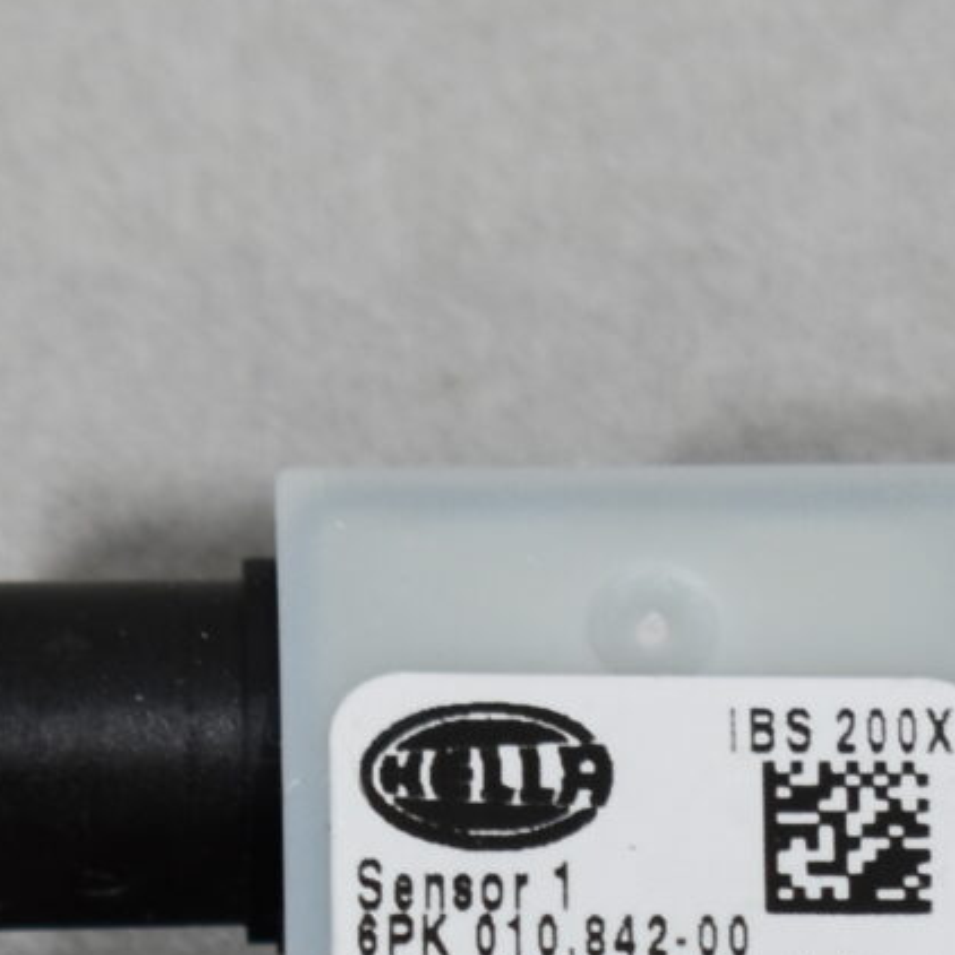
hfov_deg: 4.1
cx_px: 817
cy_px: 1597
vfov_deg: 4.1
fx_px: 13283
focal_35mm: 426
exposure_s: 1/60
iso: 400
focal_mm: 55
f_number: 7.1
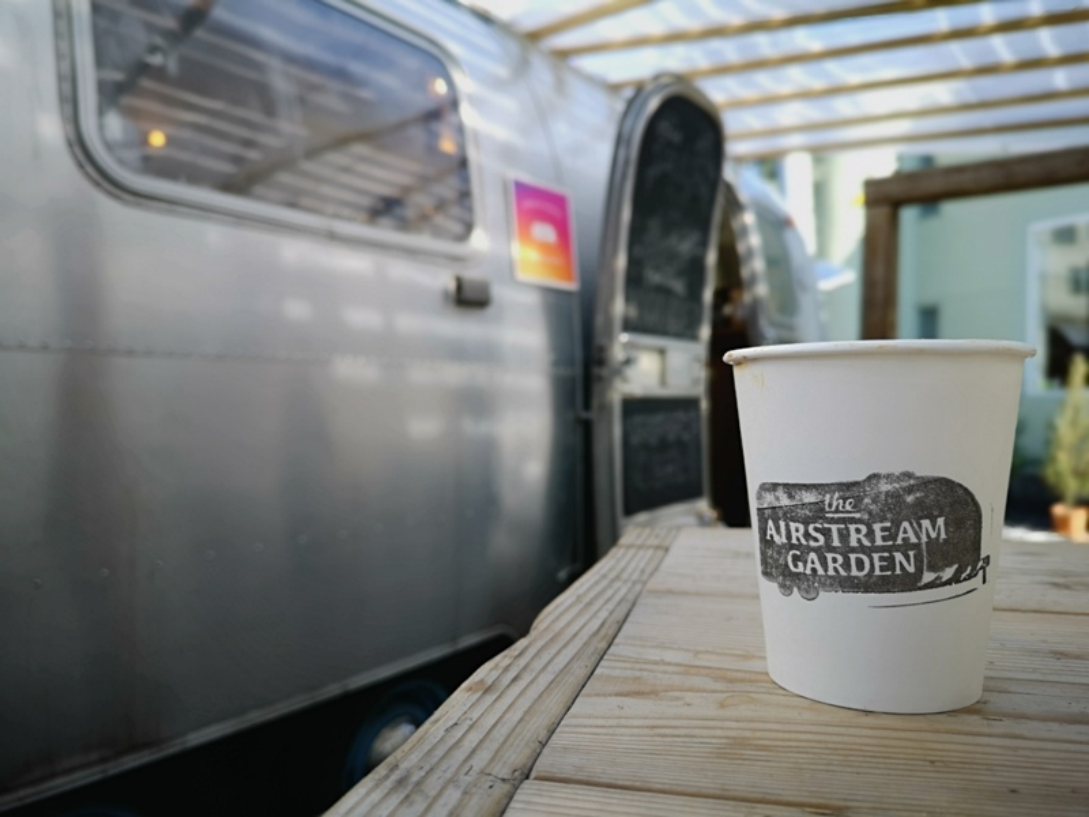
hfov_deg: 65.3
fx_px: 849
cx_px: 544
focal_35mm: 27
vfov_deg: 51.4
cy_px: 408
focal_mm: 3.95
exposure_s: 1/274
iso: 50
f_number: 1.8
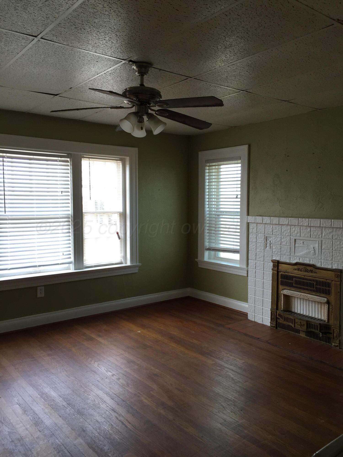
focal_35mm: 29
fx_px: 383
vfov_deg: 61.7
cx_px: 172
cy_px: 228
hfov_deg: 48.2
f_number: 2.2
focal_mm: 4.15
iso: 50
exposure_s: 1/120
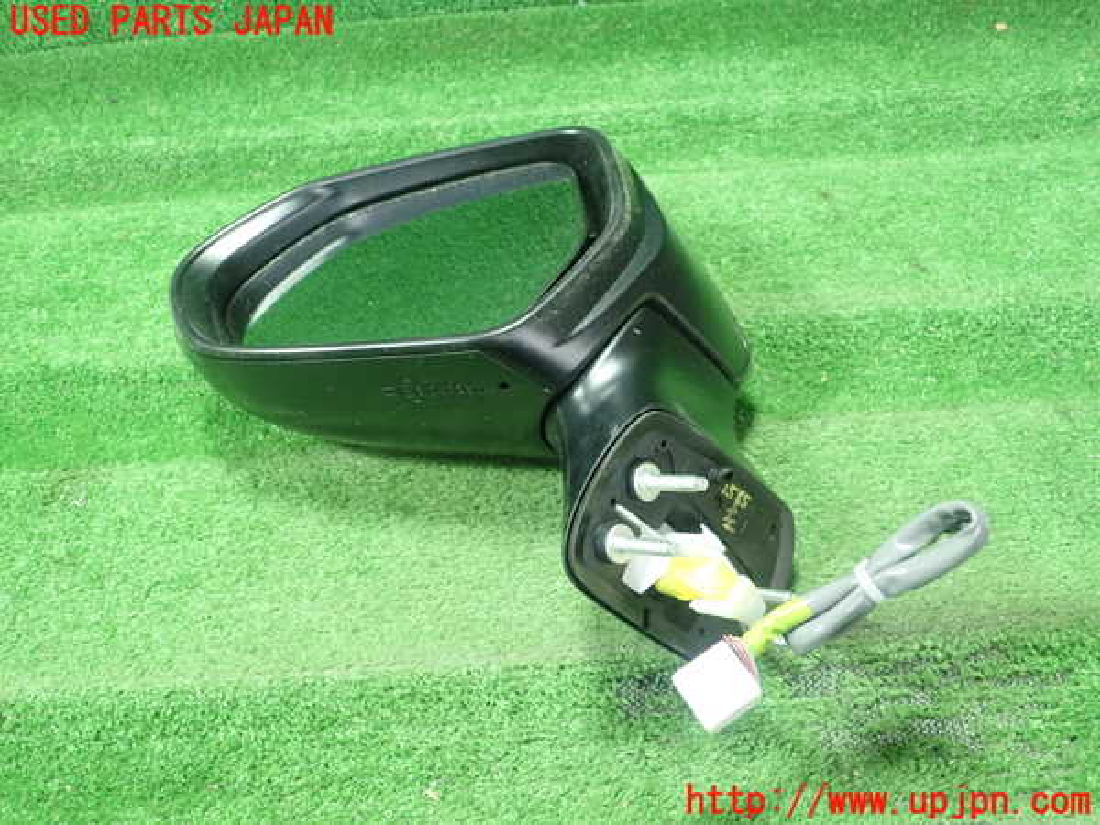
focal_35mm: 30
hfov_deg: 60.0
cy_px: 412
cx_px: 550
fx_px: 953
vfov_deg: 46.8
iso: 800
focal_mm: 5.5
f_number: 2.3
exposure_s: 1/100
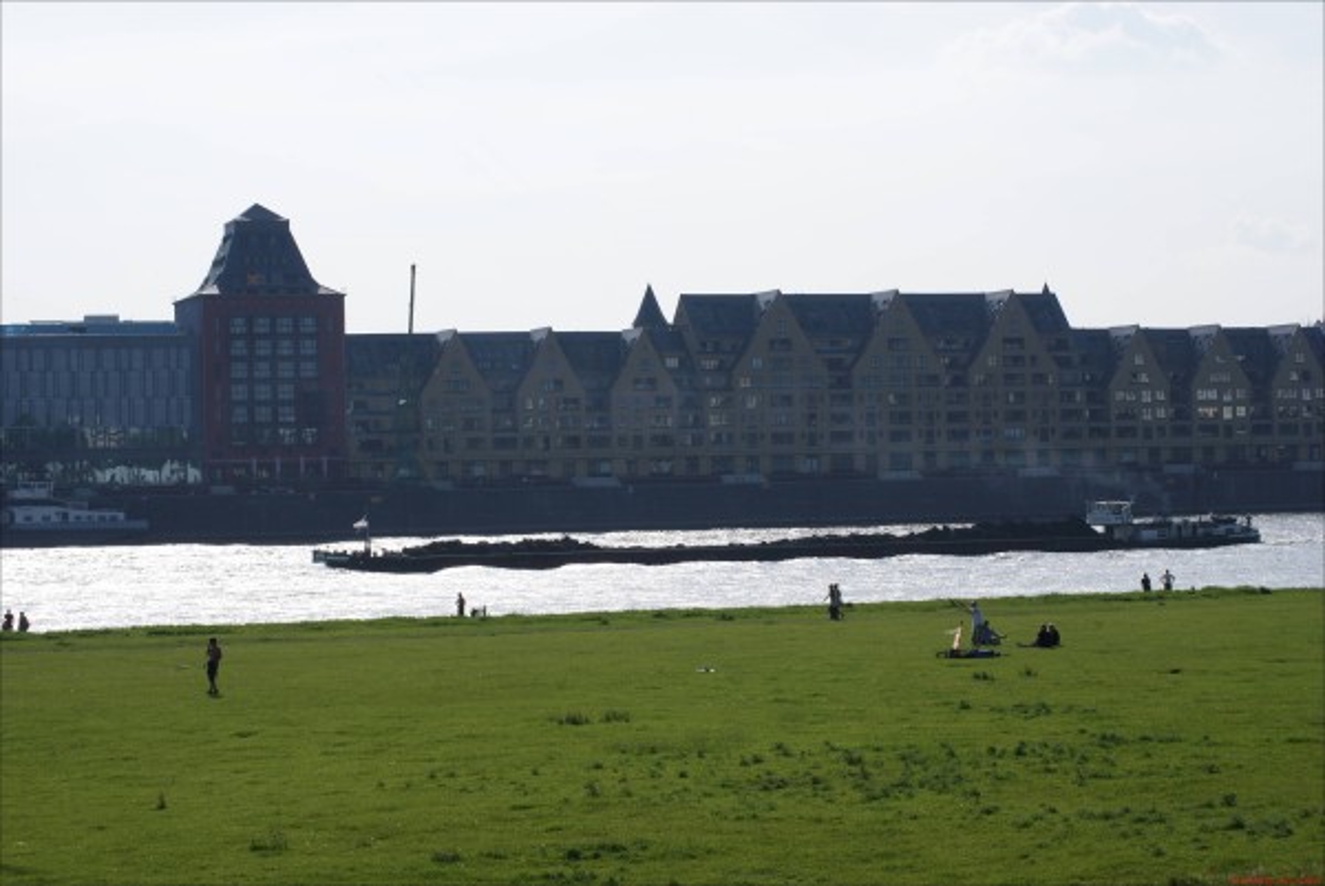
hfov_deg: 24.6
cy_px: 443
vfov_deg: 16.6
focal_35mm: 82
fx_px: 3039
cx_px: 662
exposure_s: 1/250
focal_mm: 55
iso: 100
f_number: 13
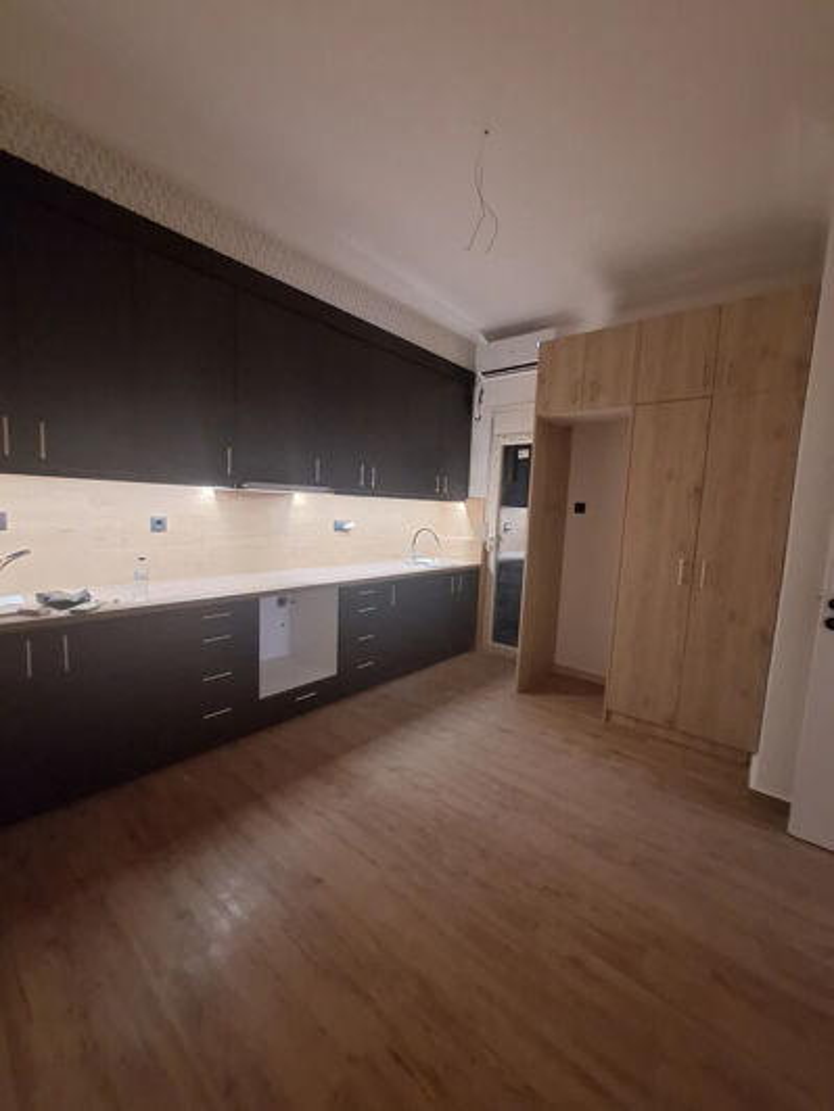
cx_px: 417
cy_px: 556
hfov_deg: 89.9
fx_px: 418
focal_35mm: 13
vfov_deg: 106.2
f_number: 2.2
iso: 500
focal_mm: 1.74
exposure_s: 1/20
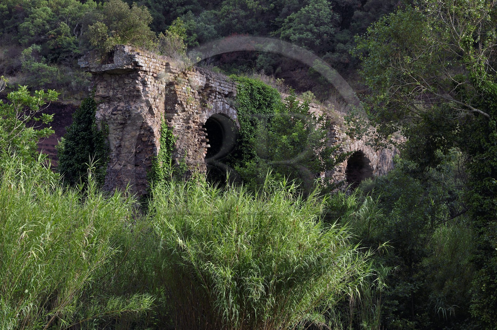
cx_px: 248
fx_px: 1862
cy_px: 165
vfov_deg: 10.1
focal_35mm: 135
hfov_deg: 15.2
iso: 200
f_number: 8
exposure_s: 1/250
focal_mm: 135
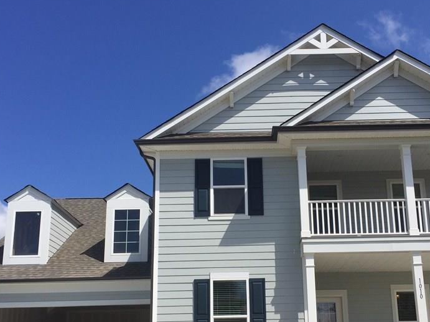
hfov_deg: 43.7
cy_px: 229
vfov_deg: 33.1
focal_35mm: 43
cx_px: 250
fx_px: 534
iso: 32
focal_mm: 4.15
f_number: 2.2
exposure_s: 1/3300
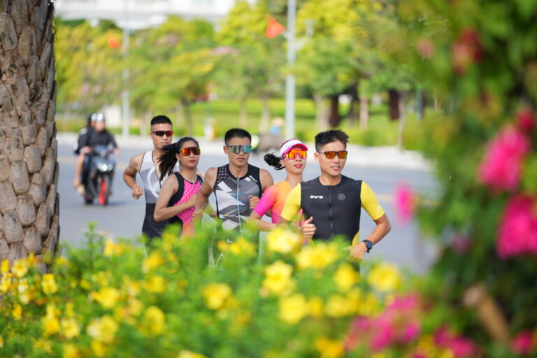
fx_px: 2983
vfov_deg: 6.9
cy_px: 179
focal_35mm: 200
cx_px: 268
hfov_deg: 10.3
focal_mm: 200
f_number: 2.8
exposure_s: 1/1600
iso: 200
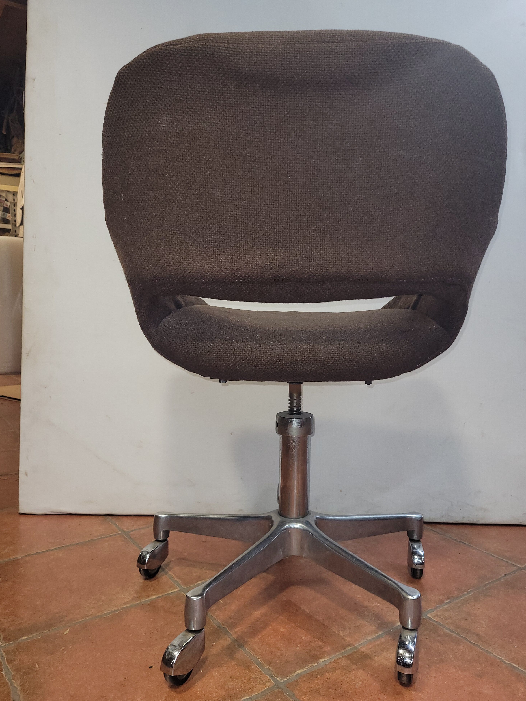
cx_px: 269
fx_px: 547
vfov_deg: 65.3
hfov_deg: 51.3
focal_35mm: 27
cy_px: 357
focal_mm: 5.4
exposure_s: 1/25
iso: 100
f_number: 1.8
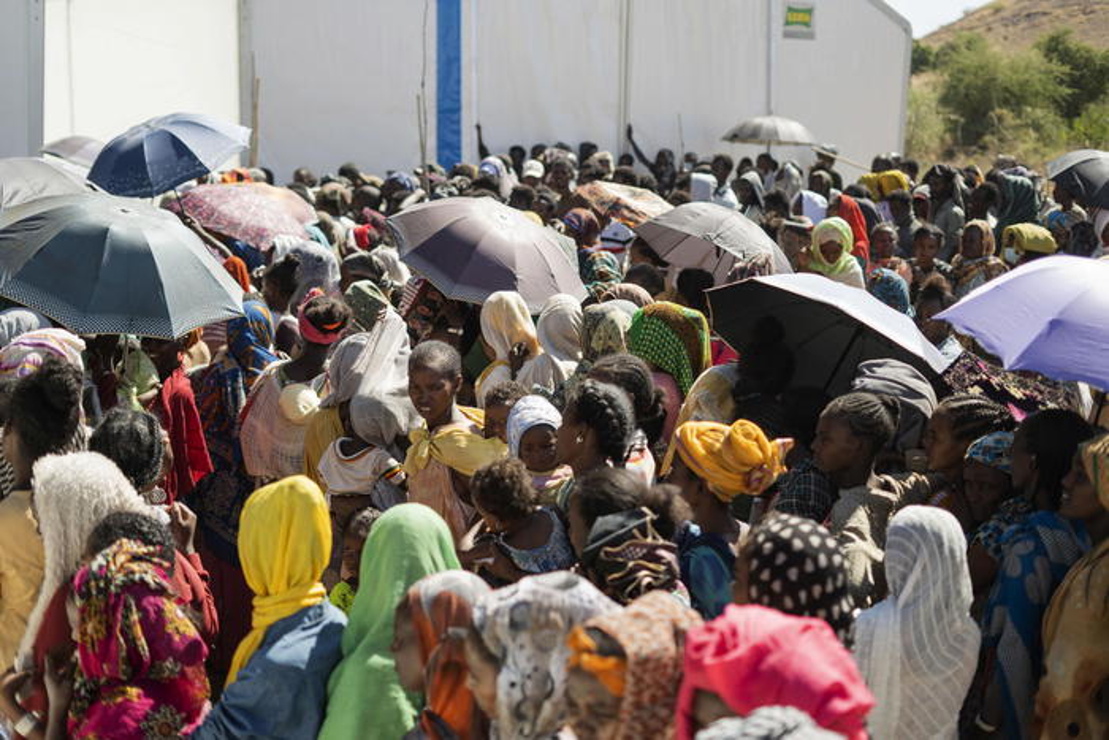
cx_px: 554
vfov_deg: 27.0
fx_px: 1540
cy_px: 370
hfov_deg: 39.6
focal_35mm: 50
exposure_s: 1/200
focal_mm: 50
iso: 100
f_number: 2.2
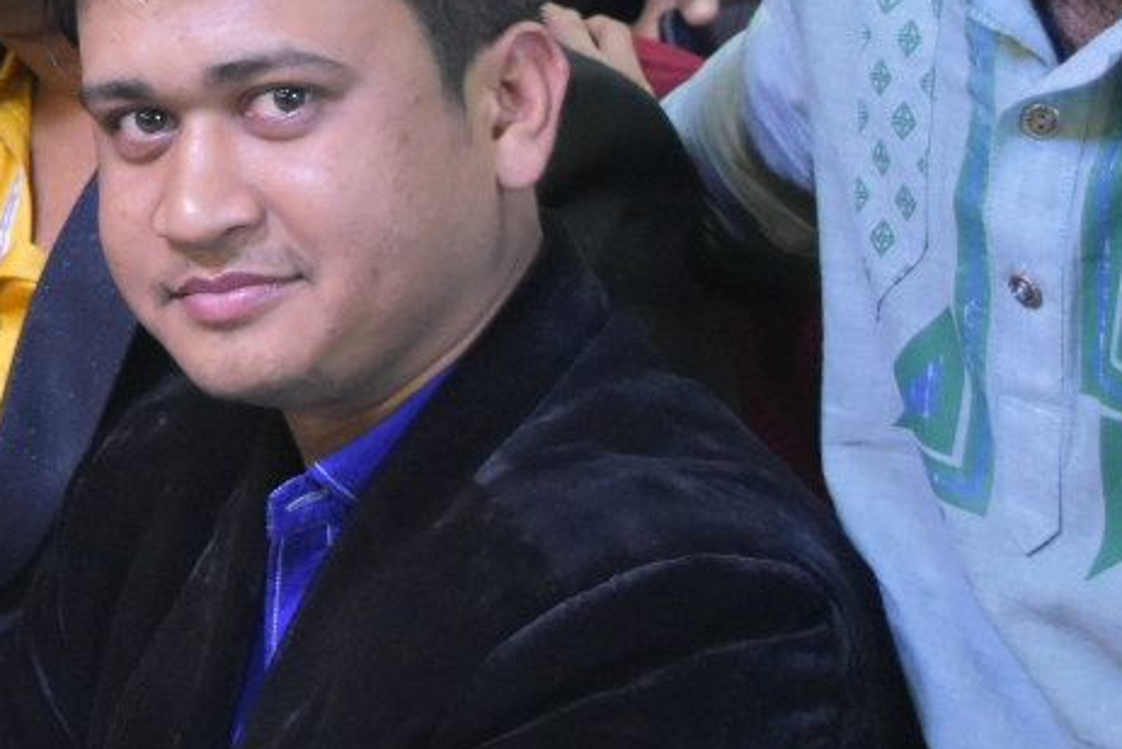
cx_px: -448
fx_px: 4583
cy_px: -22
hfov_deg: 13.3
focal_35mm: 147
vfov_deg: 9.3
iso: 2200
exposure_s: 1/30
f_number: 4.2
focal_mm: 28
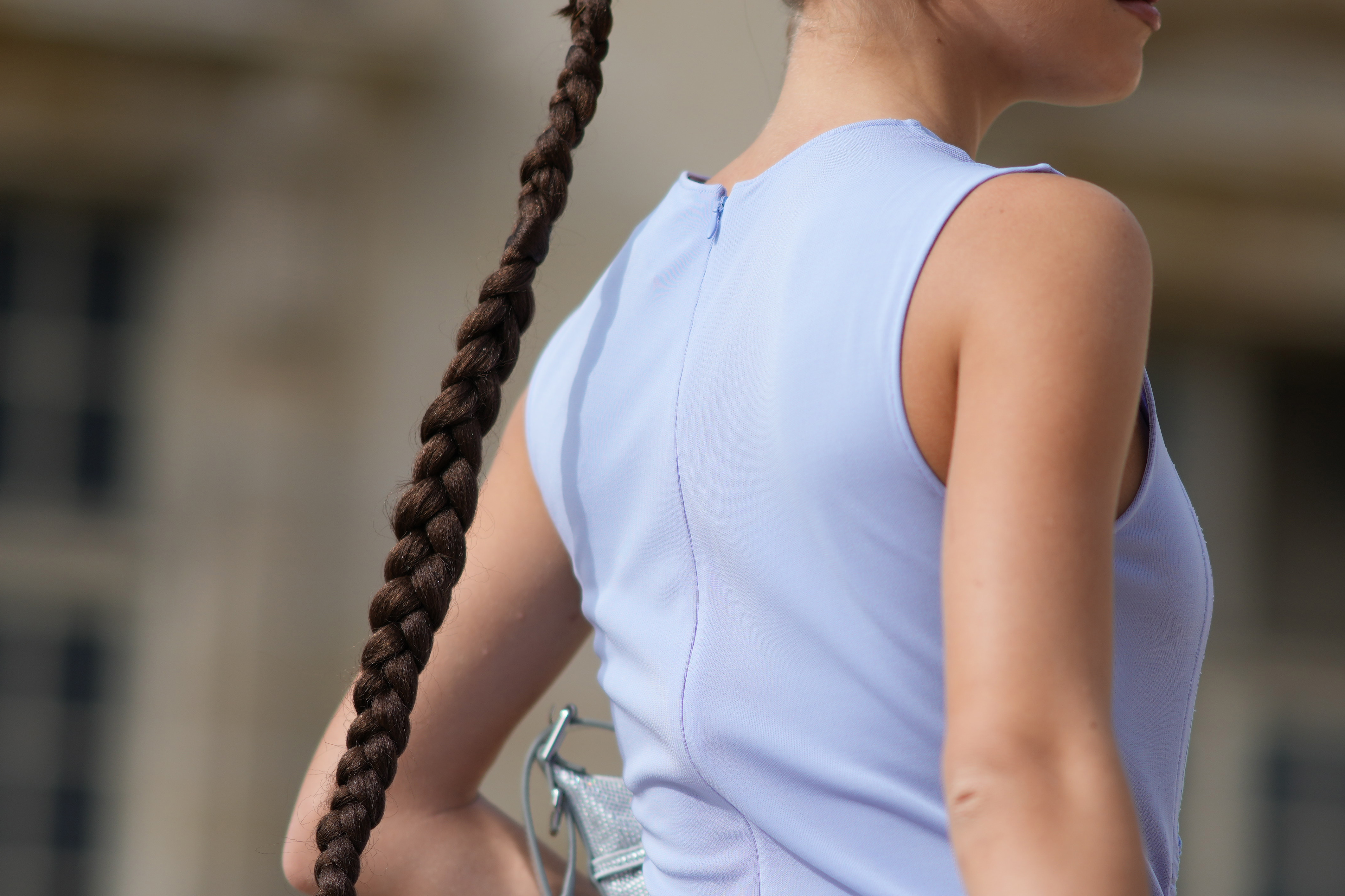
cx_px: 880
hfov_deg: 11.9
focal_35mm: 173
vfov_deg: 7.9
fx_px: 6463
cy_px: 446
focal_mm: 85
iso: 100
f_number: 1.4
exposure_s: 1/10000
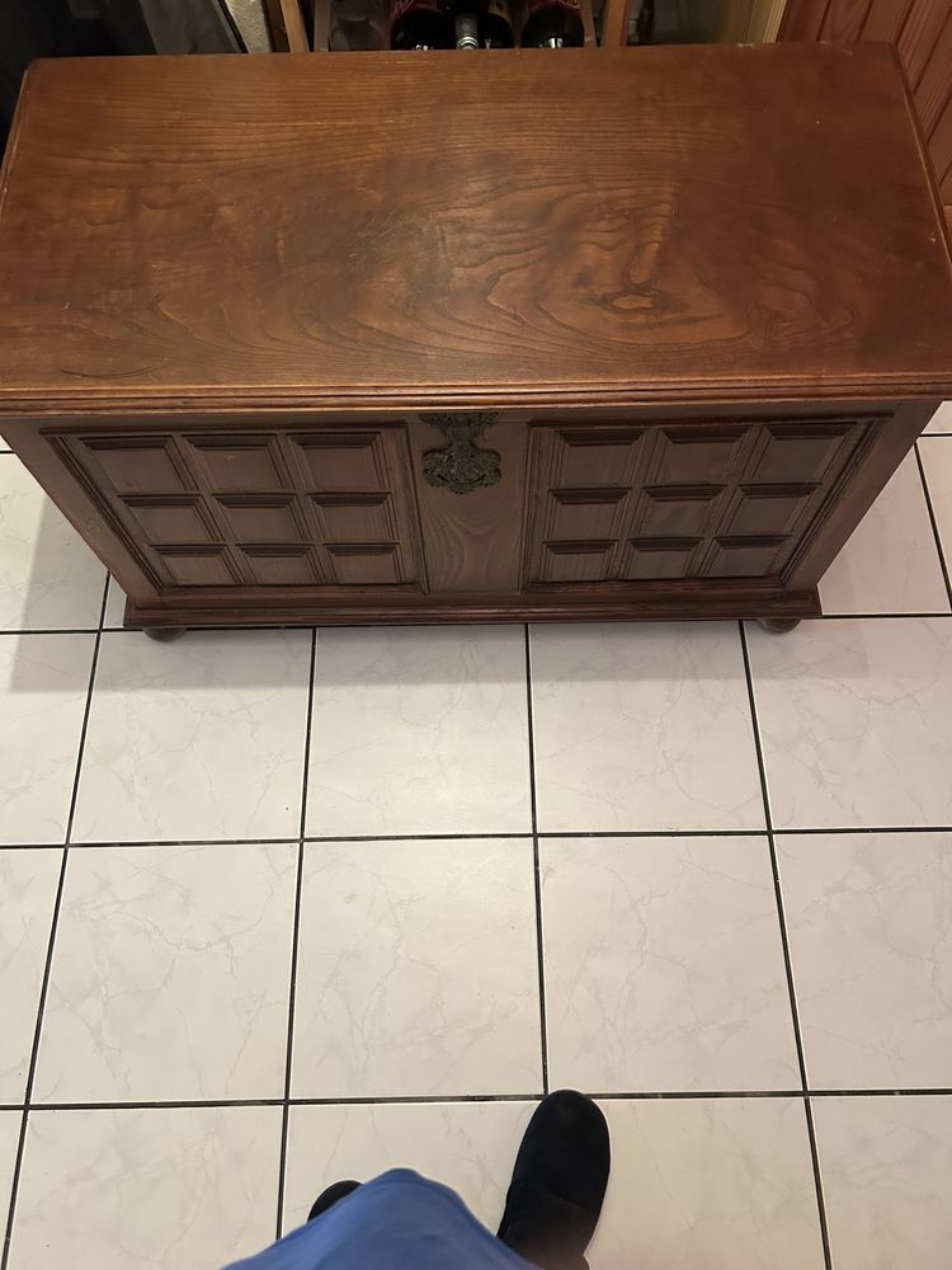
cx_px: 476
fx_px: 953
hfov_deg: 53.1
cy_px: 635
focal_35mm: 26
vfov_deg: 67.3
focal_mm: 5.7
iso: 500
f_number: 1.5
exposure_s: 1/50
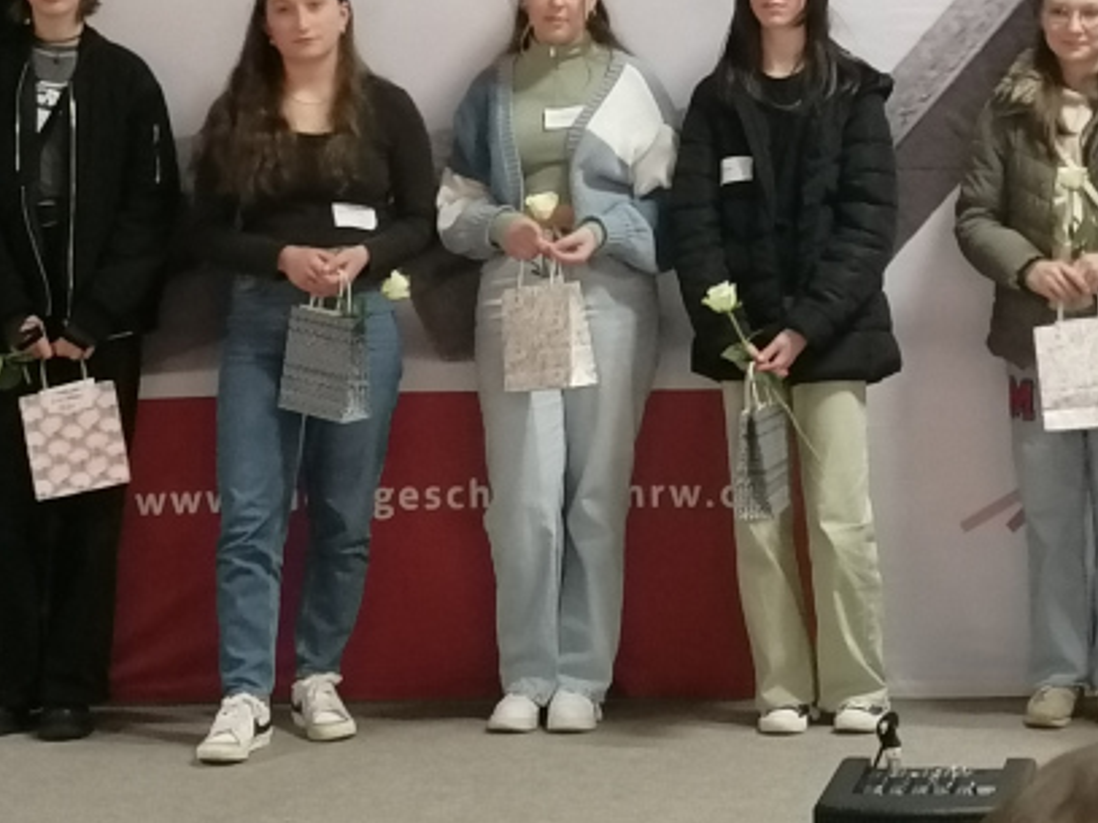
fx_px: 3615
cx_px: 763
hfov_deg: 17.2
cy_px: 86
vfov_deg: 12.9
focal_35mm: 114
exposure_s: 1/16.7
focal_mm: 4.75
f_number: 1.8
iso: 800
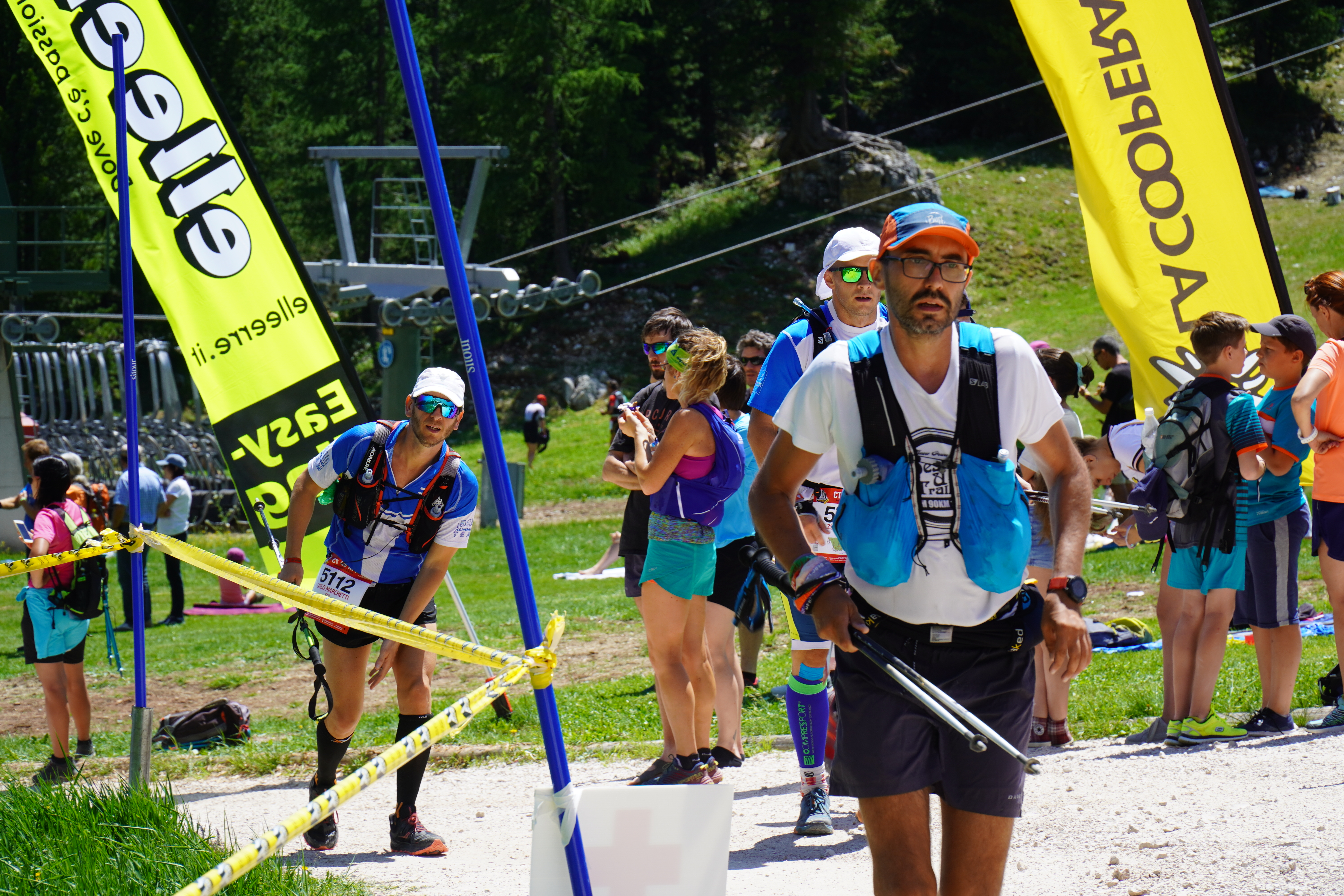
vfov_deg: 11.3
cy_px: 448
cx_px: 672
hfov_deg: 16.9
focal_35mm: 122
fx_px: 4536
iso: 100
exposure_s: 1/200
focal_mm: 81
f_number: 7.1
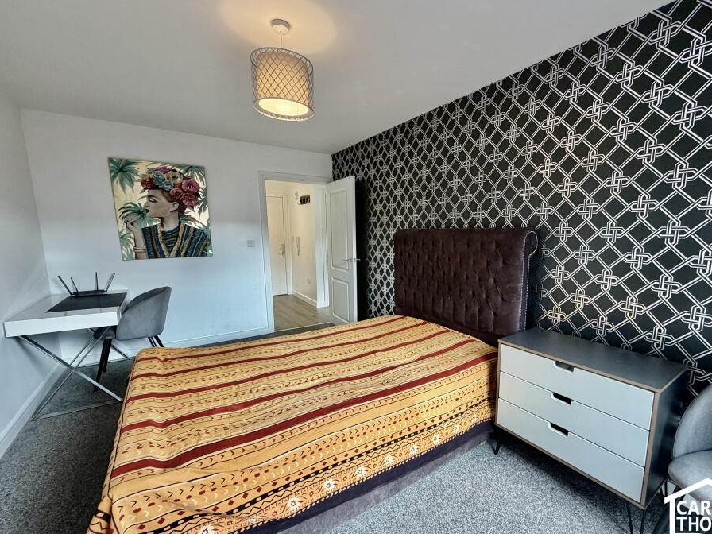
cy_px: 282
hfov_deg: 93.9
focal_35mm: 16
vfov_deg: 78.0
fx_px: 329
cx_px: 405
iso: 200
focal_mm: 2.22
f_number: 2.2
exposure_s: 1/100
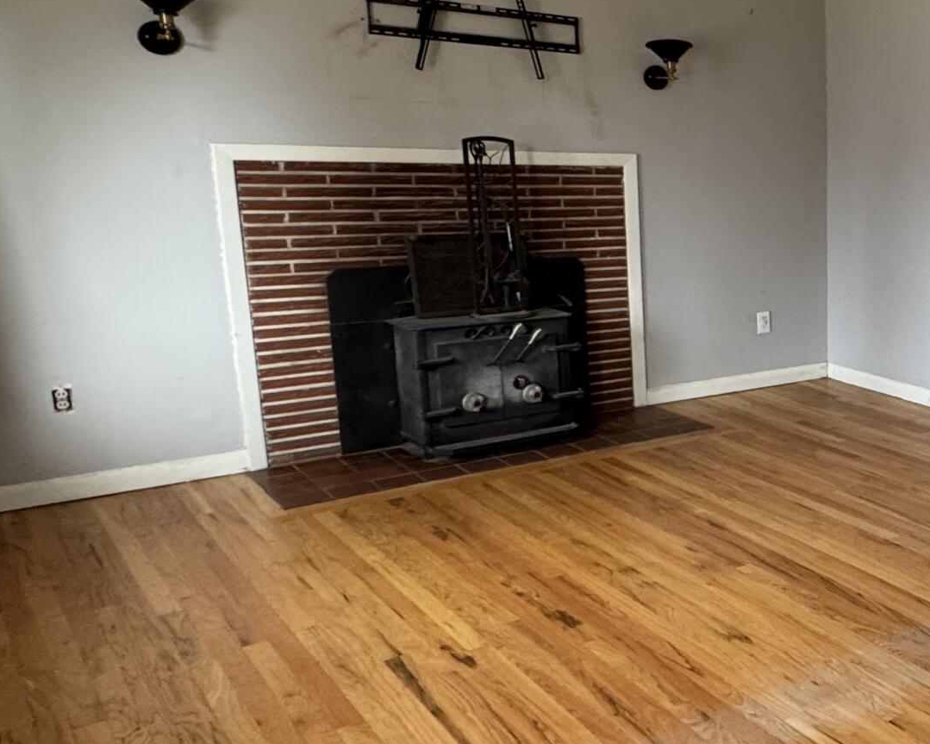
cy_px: 350
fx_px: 1046
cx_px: 1049
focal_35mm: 38
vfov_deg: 39.1
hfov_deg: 38.6
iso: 250
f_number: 2.2
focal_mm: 2.22
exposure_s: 1/99
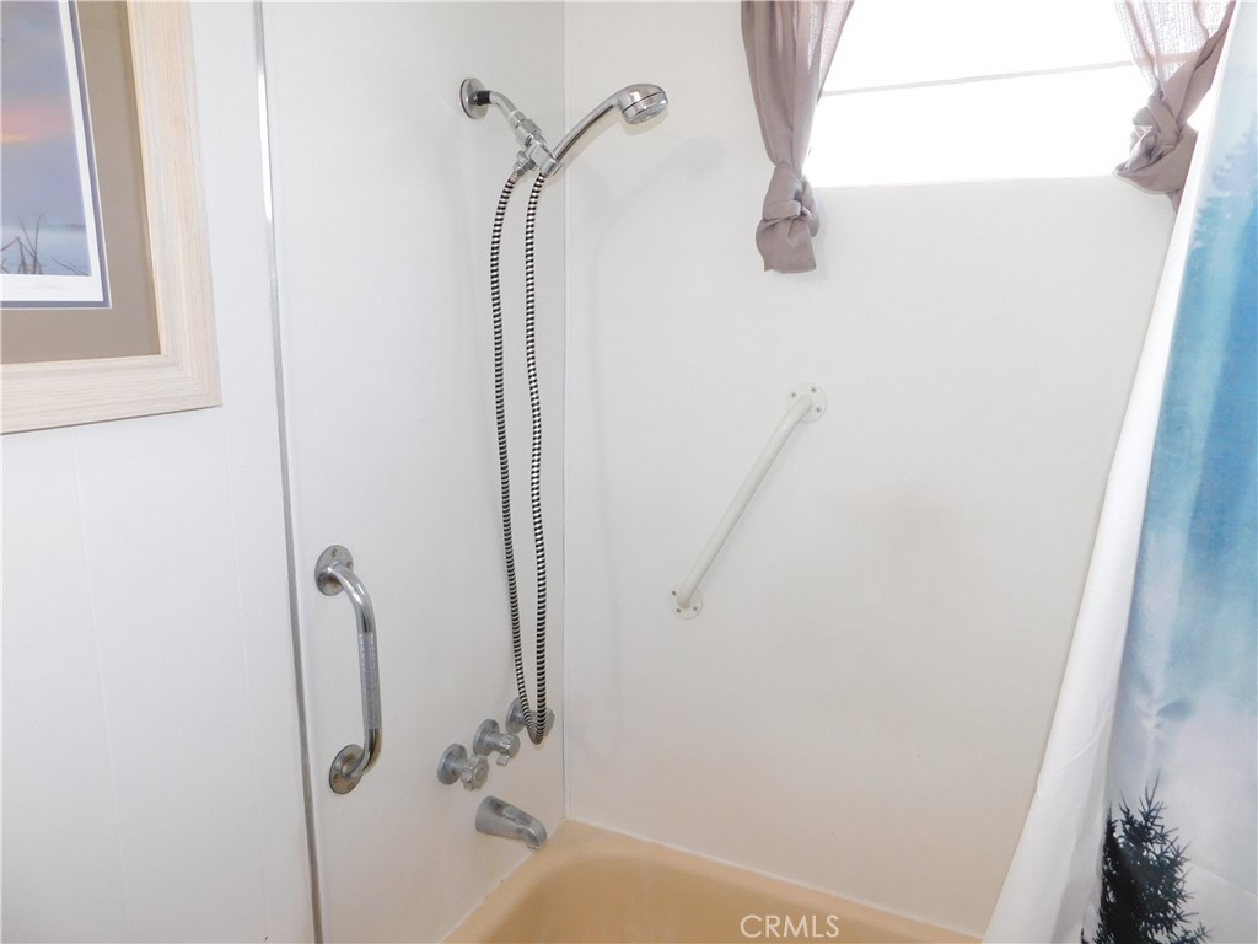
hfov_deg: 73.9
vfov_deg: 58.9
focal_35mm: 23
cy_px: 472
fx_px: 836
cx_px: 629
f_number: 3
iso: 200
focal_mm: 4
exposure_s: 1/30
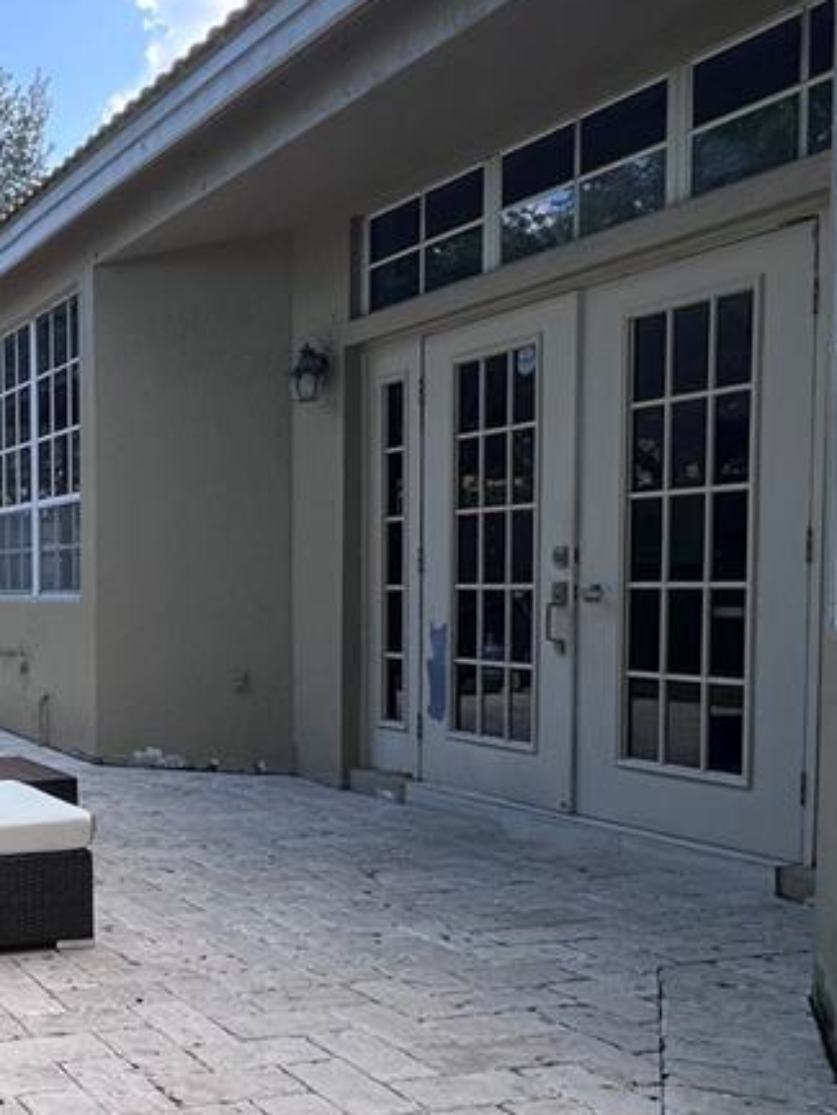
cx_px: -201
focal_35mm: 36
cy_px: 664
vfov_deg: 51.0
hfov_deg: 32.0
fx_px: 1160
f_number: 1.8
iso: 32
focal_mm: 1.57
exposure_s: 1/351
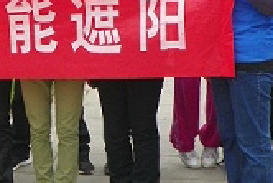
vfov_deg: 9.9
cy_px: -69
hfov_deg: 15.0
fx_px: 1025
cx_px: 10
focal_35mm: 135
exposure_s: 1/60
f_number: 3.2
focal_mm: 6.4
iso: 64
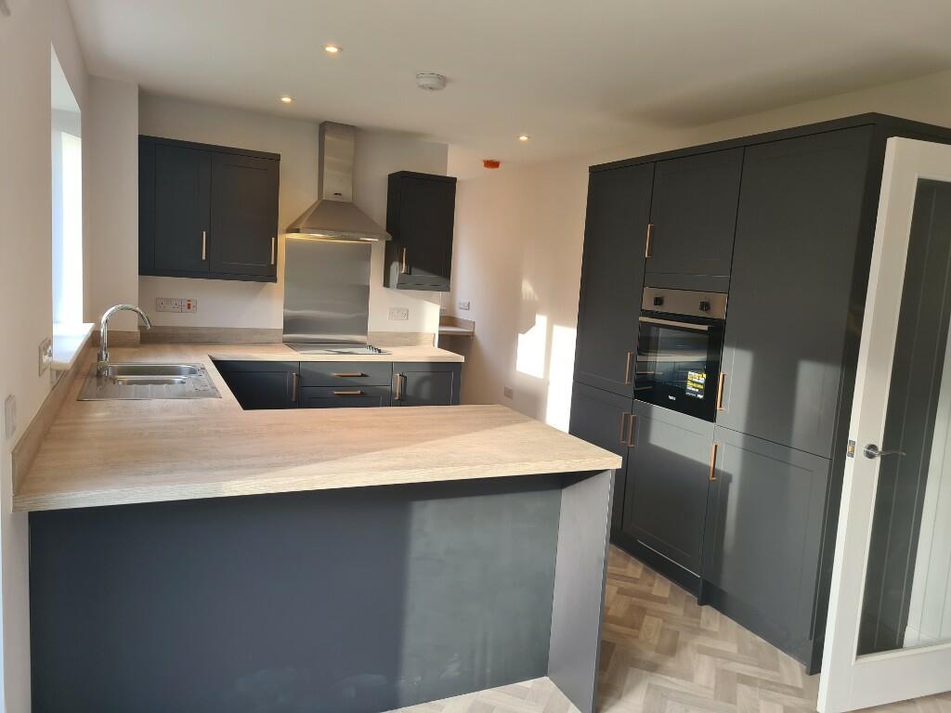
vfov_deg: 53.1
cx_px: 476
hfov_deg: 67.3
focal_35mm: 26
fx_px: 714
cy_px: 356
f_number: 1.8
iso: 64
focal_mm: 5.4
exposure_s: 1/100
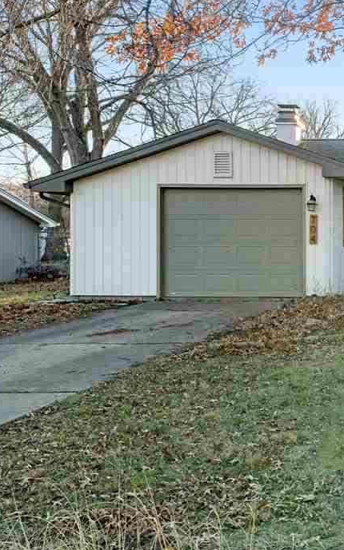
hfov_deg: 20.7
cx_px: 489
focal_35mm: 55
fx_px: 825
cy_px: 248
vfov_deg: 36.9
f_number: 8
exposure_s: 1/400
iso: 800
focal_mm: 29
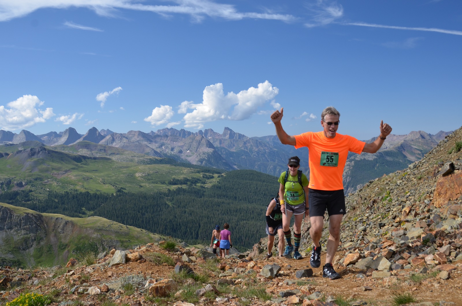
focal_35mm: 36
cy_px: 153
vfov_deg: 36.7
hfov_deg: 53.2
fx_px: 461
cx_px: 231
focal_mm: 24
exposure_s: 1/200
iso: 200
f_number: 7.1
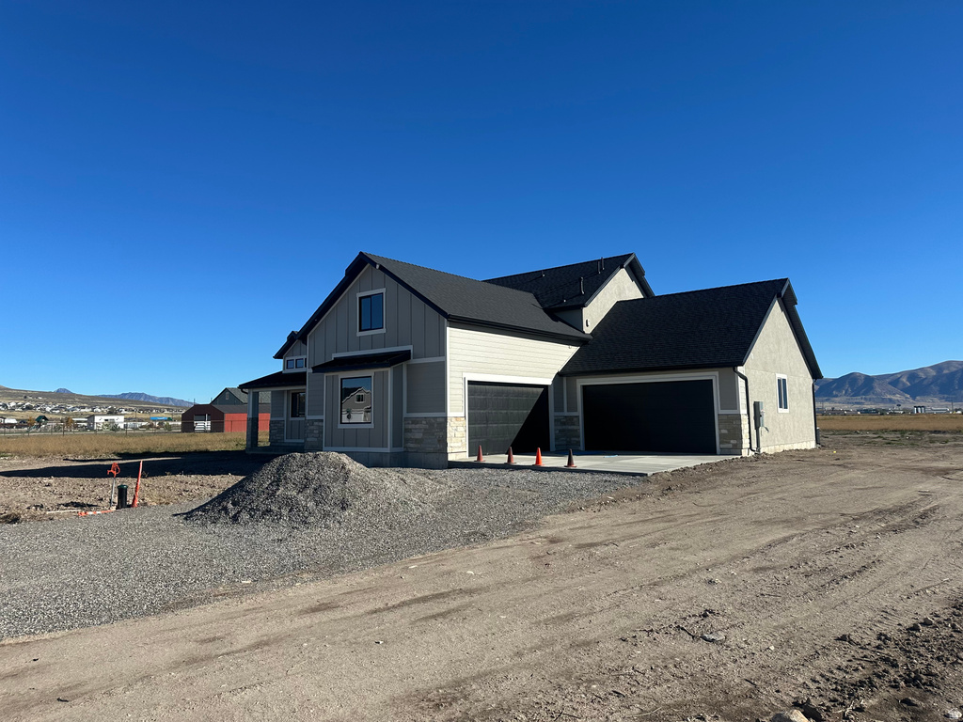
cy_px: 361
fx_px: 668
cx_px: 482
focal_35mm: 24
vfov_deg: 56.8
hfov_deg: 71.6
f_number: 1.78
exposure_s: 1/5263
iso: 80
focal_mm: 6.86
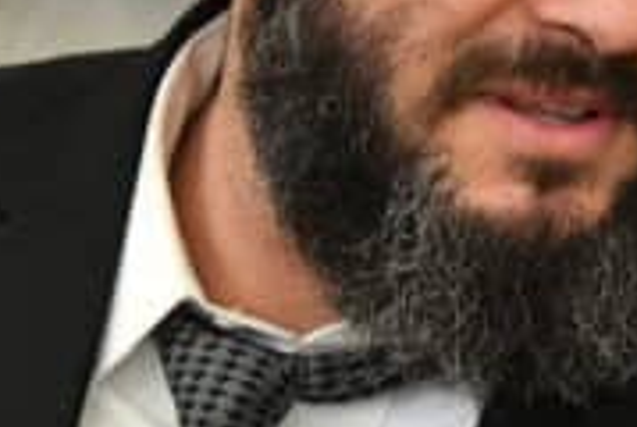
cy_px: 372
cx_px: 1253
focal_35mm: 354
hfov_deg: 5.7
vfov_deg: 3.9
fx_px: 6274
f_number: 5.6
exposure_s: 1/200
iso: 1000
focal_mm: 62
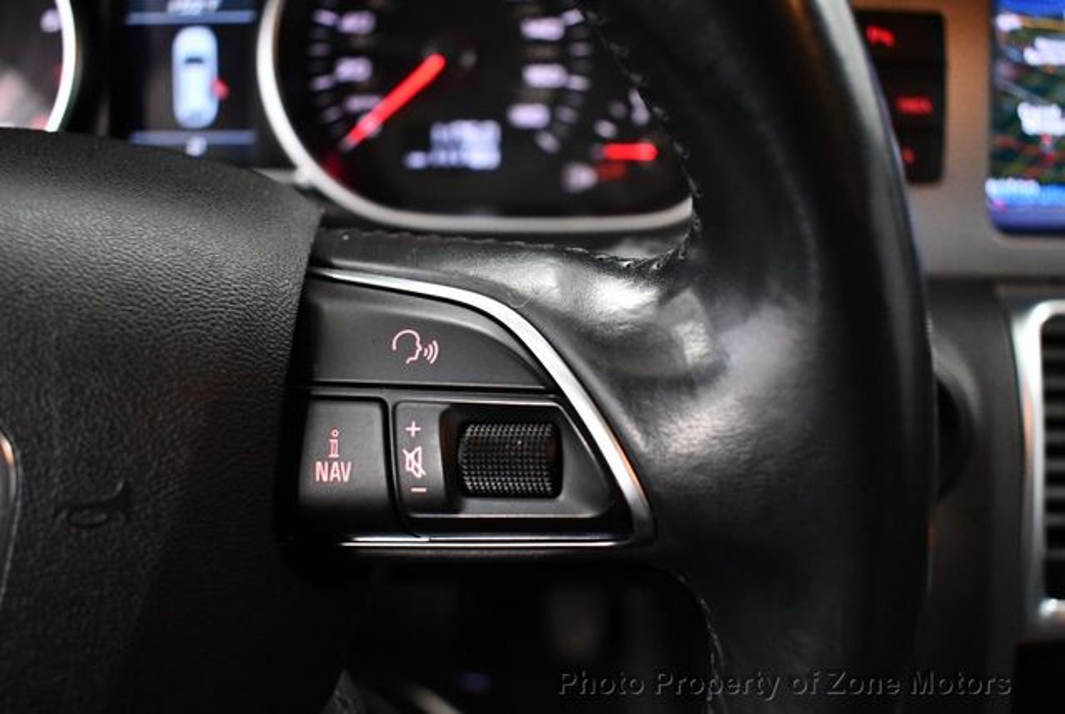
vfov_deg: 37.0
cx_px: 532
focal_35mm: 36
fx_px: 1067
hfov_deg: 53.1
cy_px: 357
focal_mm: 18
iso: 3200
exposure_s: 1/125
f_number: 3.5
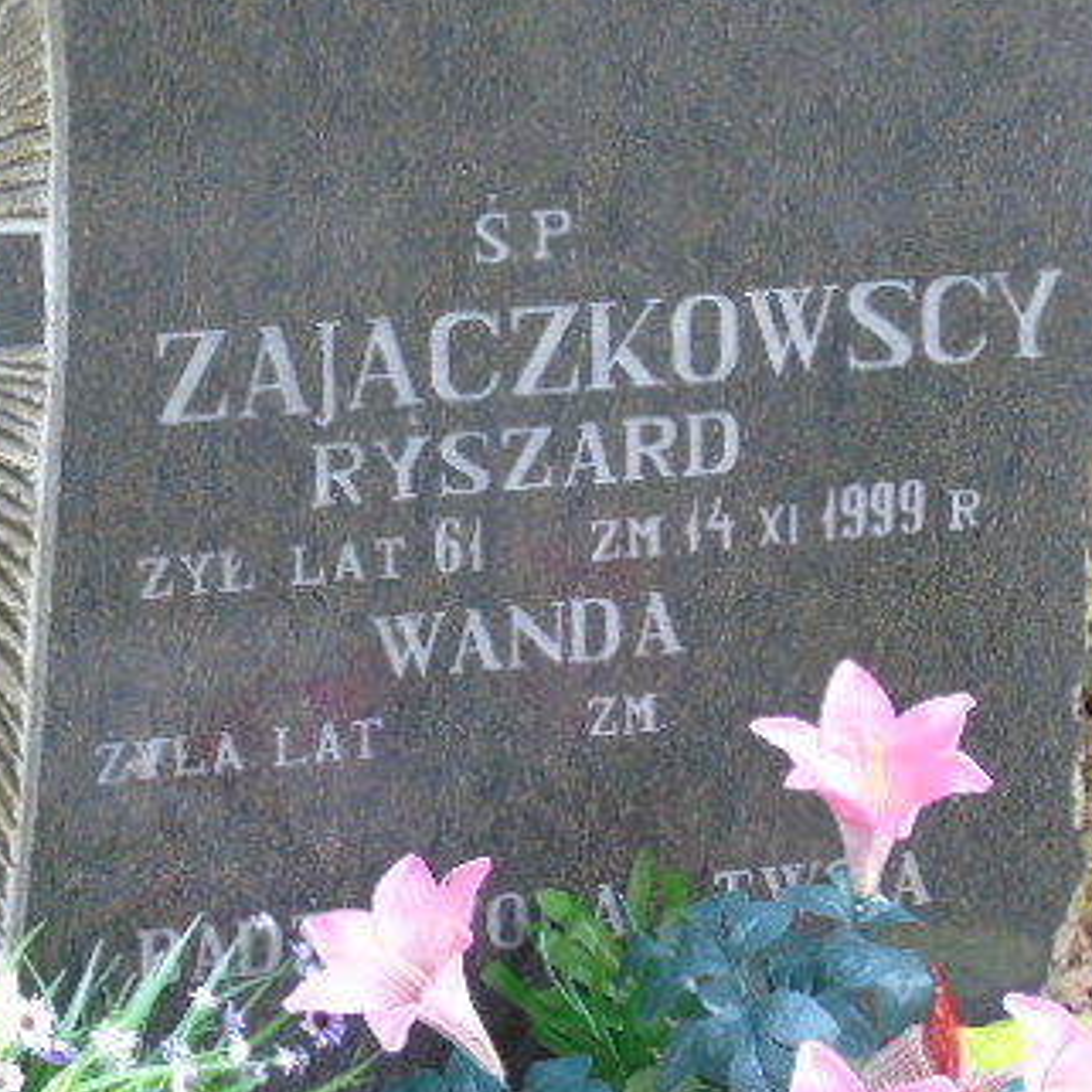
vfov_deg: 14.0
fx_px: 4461
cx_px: 330
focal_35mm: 125
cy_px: 609
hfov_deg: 13.9
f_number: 4.7
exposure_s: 1/30
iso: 200
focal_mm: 13
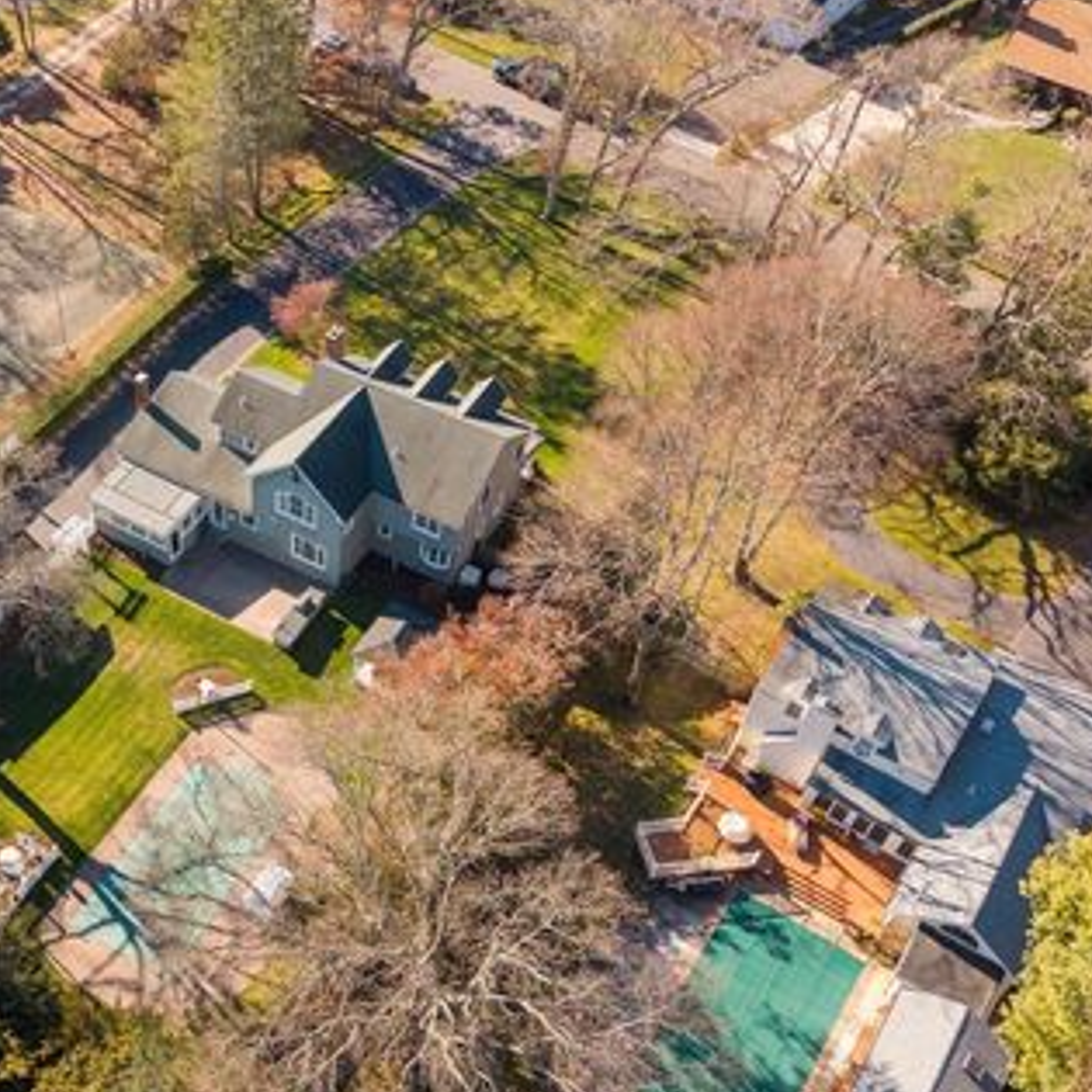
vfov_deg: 41.8
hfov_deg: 40.9
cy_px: 612
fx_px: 1428
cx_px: 302
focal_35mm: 40
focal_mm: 8.67
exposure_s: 1/1000
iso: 130
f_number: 1.8
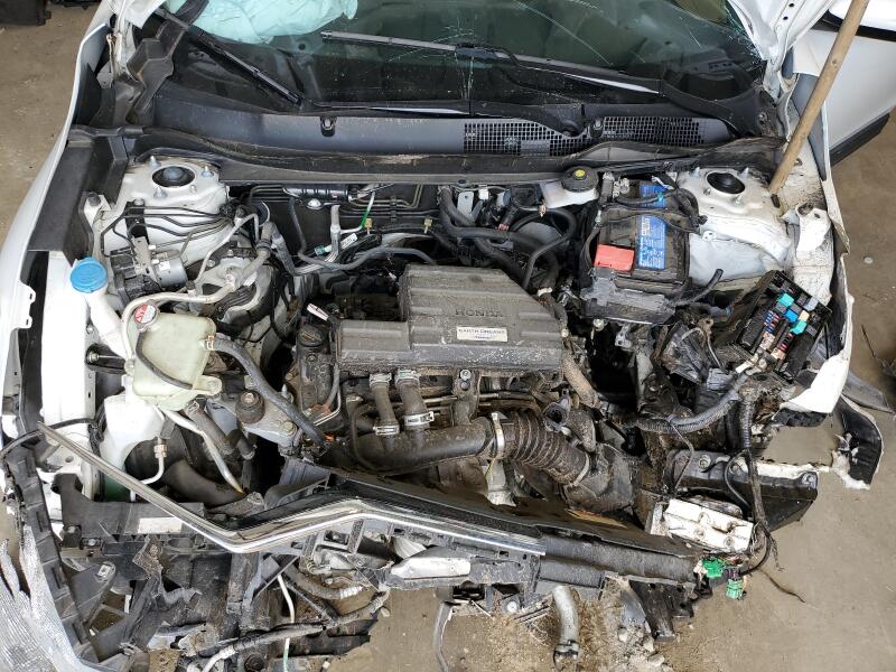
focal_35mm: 26
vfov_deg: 53.1
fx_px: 673
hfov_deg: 67.3
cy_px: 336
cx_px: 448
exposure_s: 1/179
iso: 50
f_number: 1.5
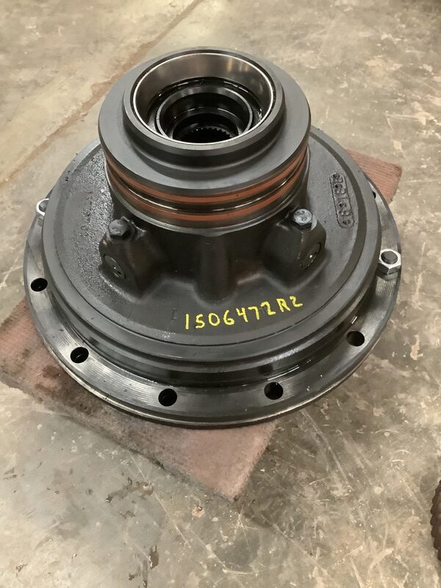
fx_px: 527
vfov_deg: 58.4
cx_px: 220
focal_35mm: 31
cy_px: 294
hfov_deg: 45.4
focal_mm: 3.3
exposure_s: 1/30
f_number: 2.4
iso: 500
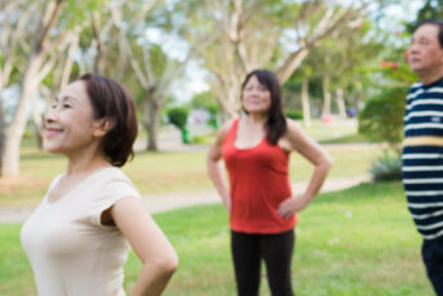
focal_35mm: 79
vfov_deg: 17.3
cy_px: 118
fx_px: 973
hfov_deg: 24.4
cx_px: 456
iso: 160
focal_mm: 35
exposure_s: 1/320
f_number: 3.5
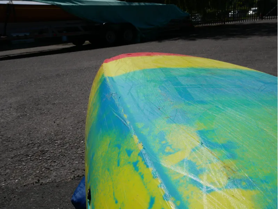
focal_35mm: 32
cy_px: 104
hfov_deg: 56.8
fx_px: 257
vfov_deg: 44.2
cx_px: 139
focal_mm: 16
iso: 200
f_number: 11
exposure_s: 1/800
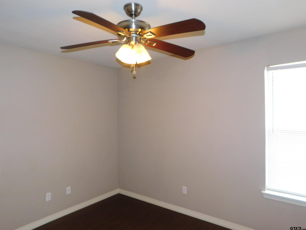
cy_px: 115
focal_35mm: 23
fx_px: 203
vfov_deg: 58.9
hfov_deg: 73.9
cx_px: 153
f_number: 3
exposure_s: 1/30
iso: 200
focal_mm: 4
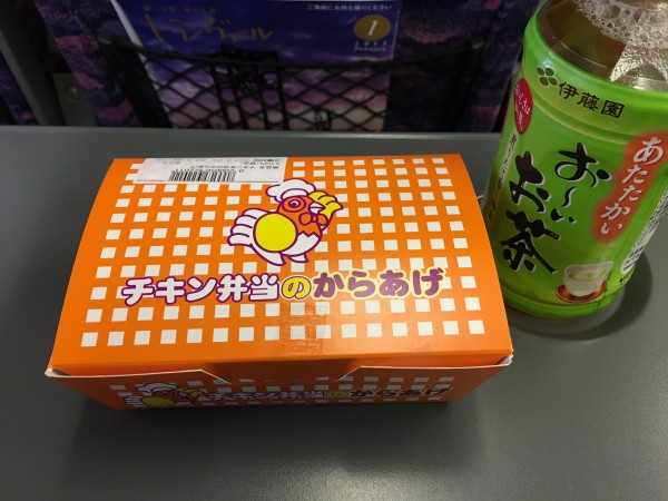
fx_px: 560
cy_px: 250
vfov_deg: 48.2
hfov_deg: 61.7
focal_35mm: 29
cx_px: 334
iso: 125
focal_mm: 4.15
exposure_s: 1/30
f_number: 2.2
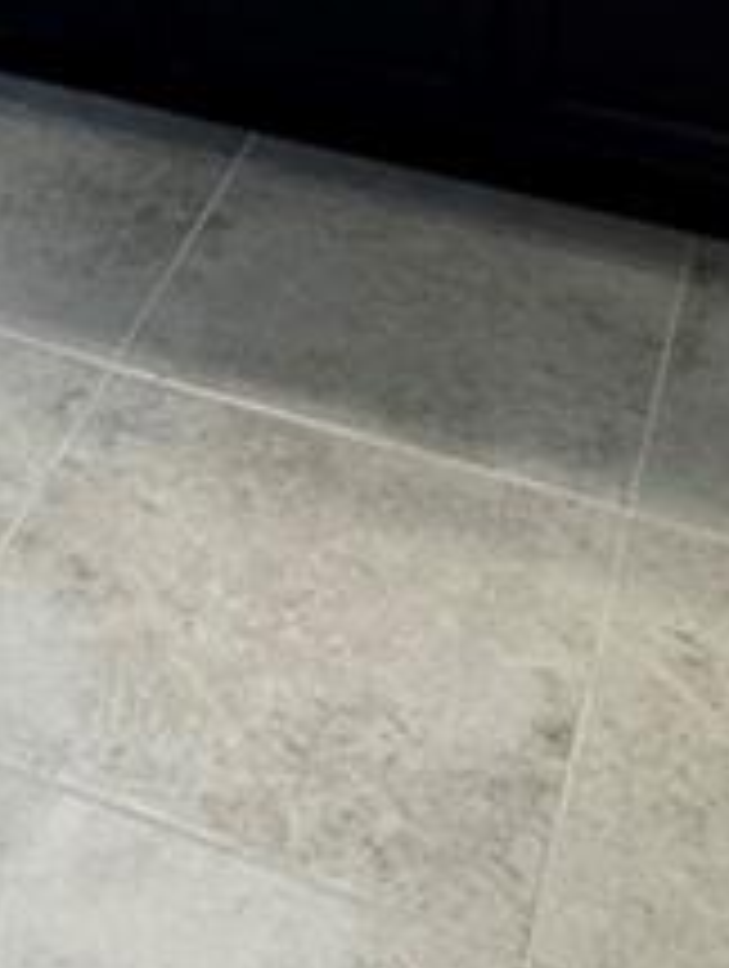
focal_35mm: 78
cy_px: -527
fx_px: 2184
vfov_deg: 20.8
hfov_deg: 18.0
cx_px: -144
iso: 160
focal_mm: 2.22
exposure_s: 1/120
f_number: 2.2
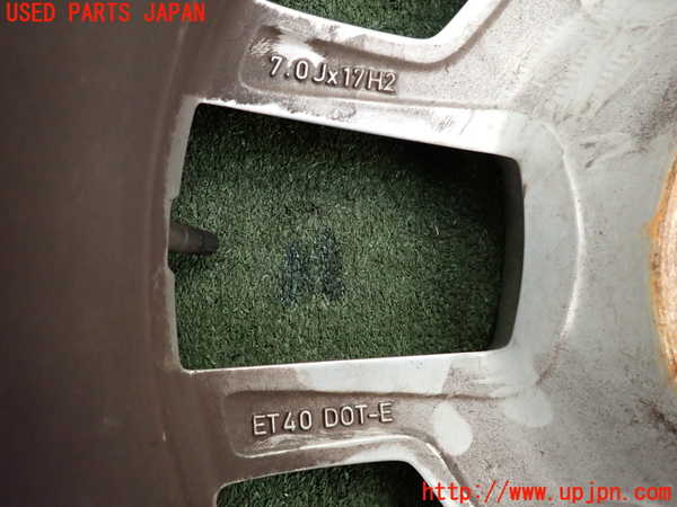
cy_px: 254
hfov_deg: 69.4
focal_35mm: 25
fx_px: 489
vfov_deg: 54.9
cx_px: 338
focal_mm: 4.5
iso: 800
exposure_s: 1/30
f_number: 2
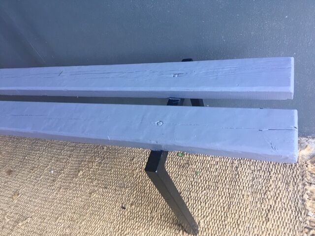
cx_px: 158
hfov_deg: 61.7
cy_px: 118
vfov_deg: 48.2
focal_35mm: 29
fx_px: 264
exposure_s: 1/33
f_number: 2.2
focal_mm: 4.15
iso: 50
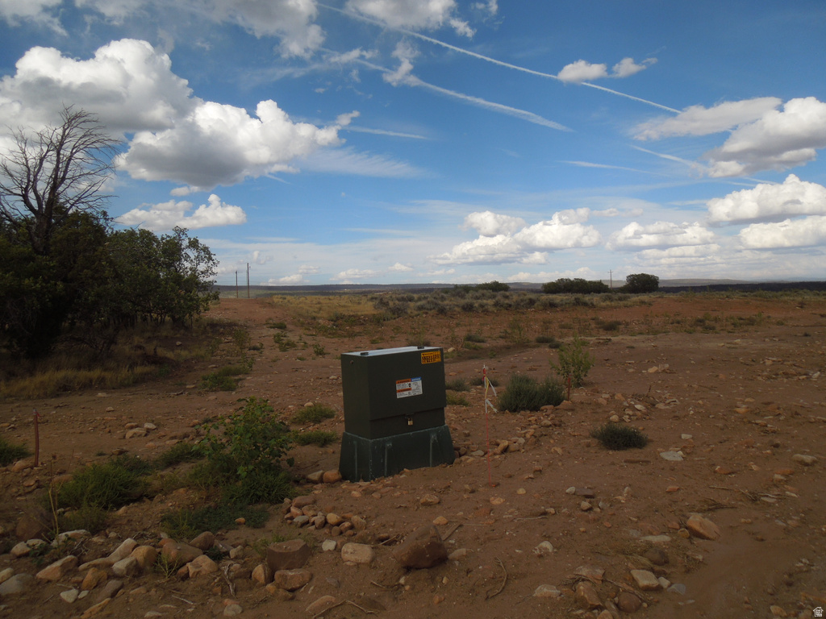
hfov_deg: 69.4
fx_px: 597
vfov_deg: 54.9
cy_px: 310
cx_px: 413
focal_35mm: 25
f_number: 6.6
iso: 100
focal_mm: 4.5
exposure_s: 1/500
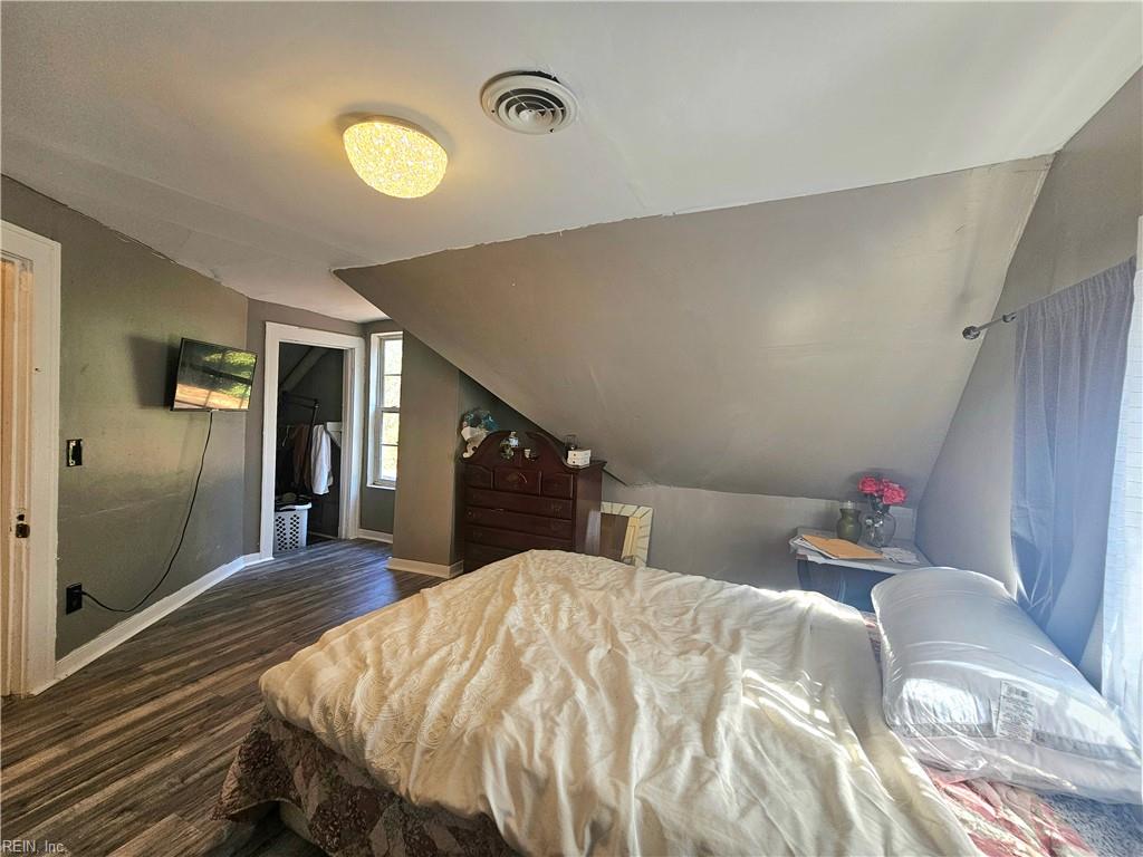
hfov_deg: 106.2
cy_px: 428
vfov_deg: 89.9
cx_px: 572
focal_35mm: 13
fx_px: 429
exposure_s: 1/120
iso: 64
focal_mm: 2.2
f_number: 2.2
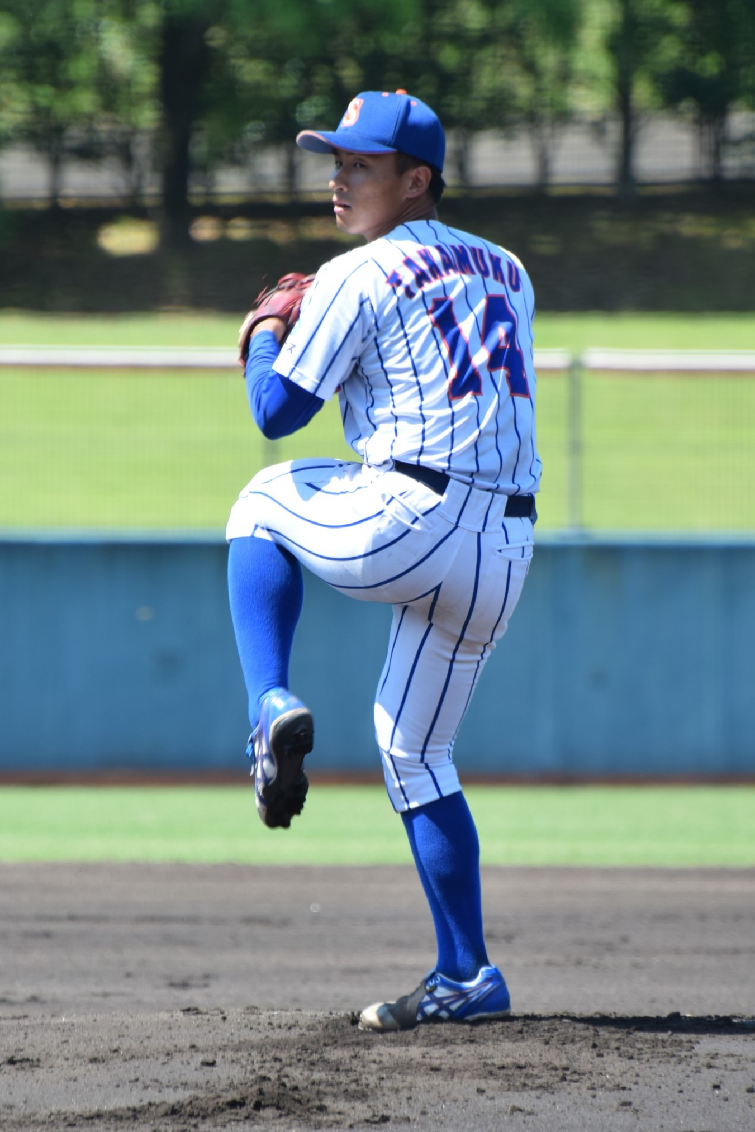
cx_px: 378
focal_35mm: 450
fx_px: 14153
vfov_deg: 4.6
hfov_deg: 3.1
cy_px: 566
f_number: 5.6
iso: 100
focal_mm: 300
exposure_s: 1/160
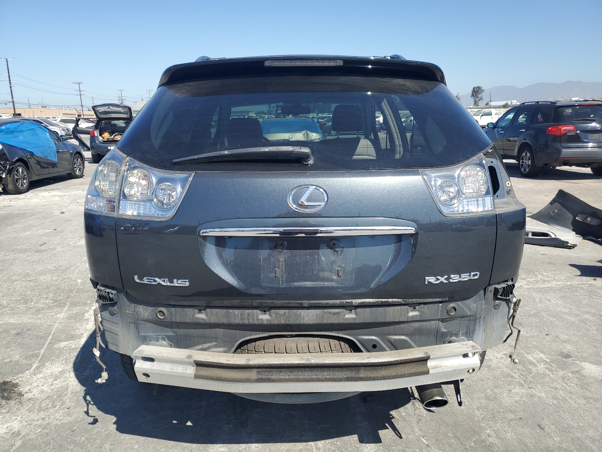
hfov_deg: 67.3
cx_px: 301
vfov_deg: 53.1
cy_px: 226
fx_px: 452
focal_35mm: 26
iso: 50
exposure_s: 1/2000
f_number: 1.5
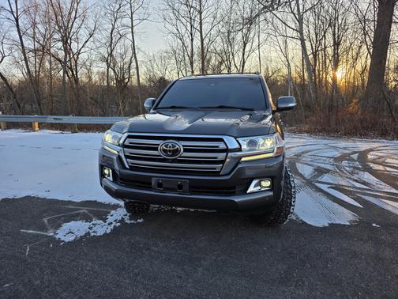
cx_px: 199
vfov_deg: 58.9
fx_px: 264
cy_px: 150
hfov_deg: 73.9
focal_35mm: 23
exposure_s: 1/224
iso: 16
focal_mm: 6.3
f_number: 1.7
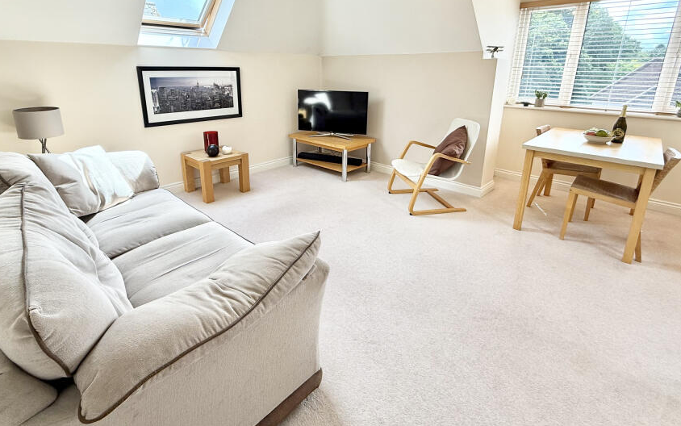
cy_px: 157
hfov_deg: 91.1
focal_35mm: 18
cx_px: 332
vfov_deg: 64.0
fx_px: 334
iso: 50
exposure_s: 1/132
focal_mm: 2.22
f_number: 2.2
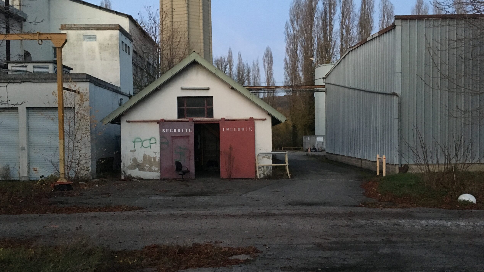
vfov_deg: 36.6
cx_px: 241
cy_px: 153
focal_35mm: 32
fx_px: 411
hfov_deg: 61.0
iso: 320
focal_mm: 4.15
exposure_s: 1/17
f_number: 2.2
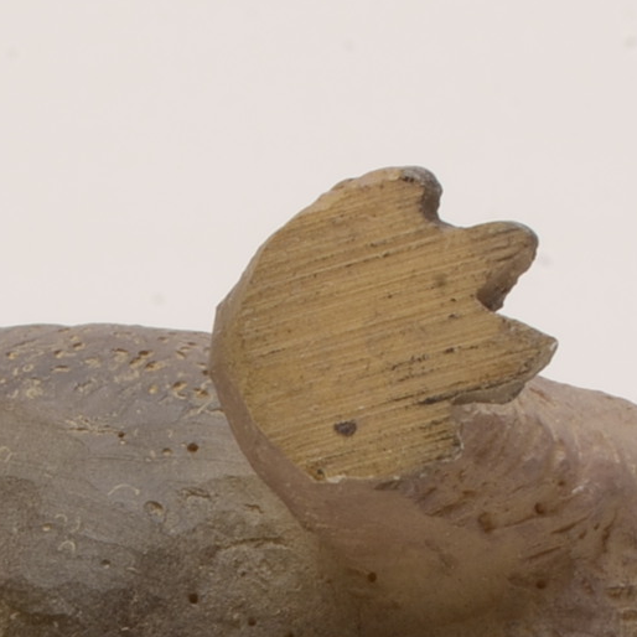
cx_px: 167
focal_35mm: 293
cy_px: 599
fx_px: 6100
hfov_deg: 6.0
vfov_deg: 6.0
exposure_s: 1/160
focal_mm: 48
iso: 100
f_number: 32
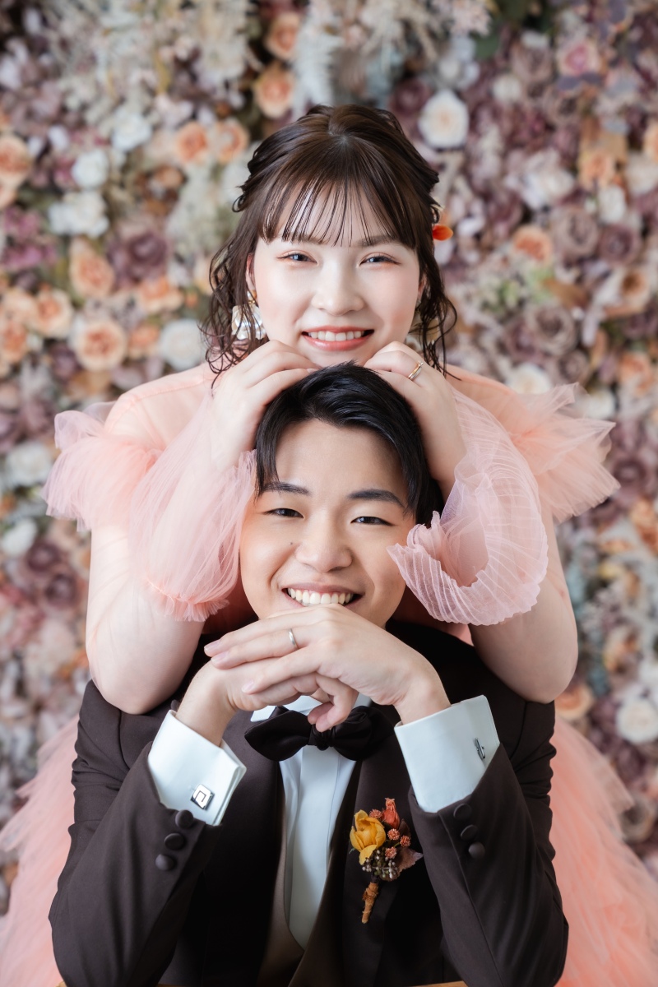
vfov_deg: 28.8
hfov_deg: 19.5
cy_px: 494
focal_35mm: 70
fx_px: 1919
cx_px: 329
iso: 250
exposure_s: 1/125
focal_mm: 70
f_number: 4.5
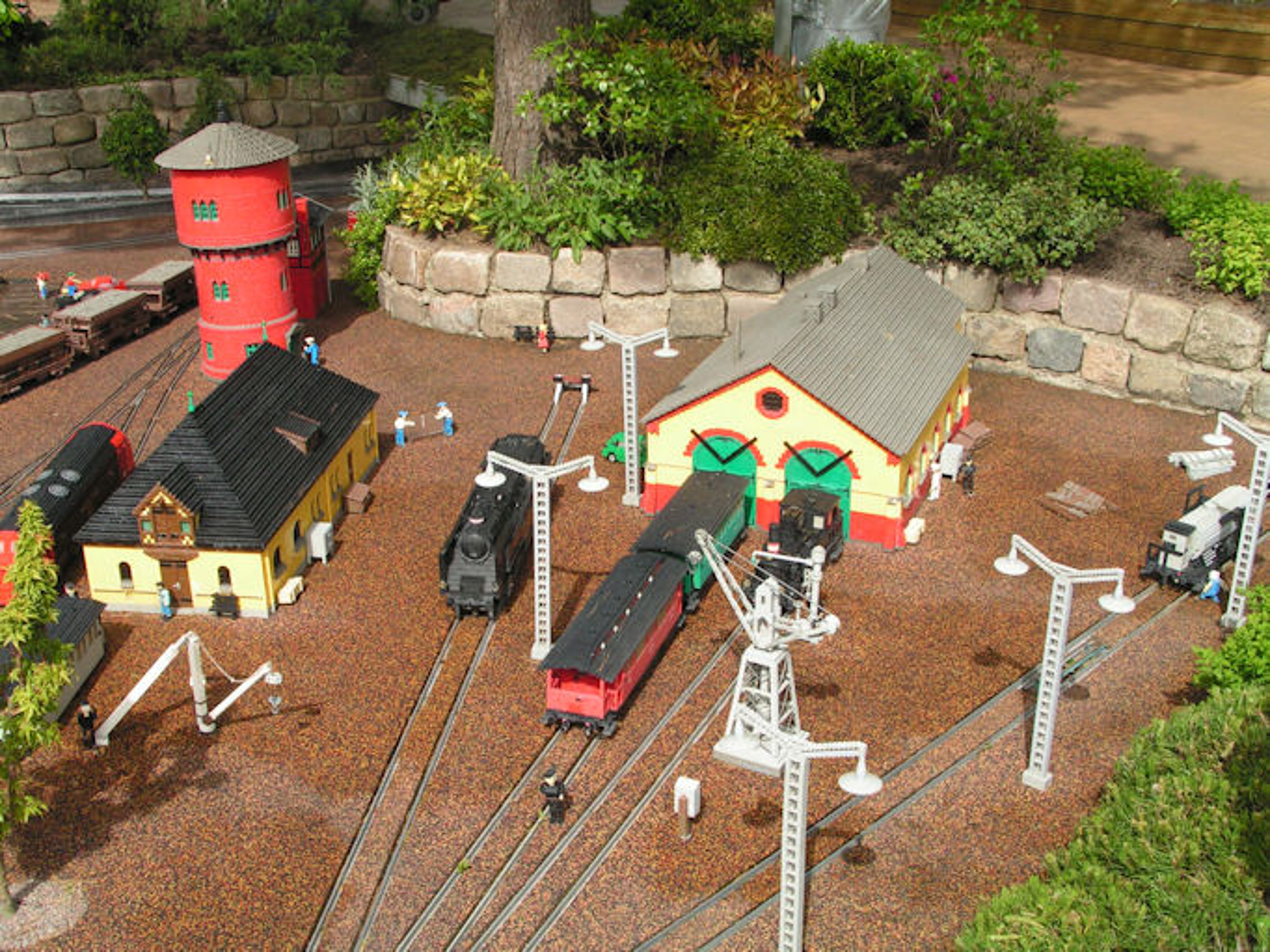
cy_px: 476
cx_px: 635
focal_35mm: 44
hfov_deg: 43.0
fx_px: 1614
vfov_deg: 32.9
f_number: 5.6
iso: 50
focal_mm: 7.4
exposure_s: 1/160
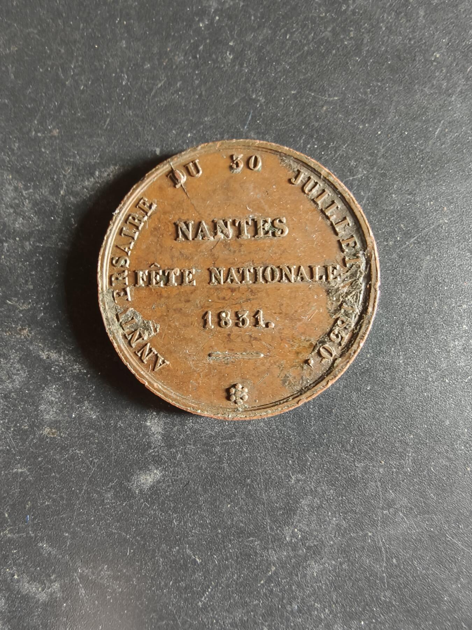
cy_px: 315
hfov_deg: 58.9
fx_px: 418
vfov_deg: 73.9
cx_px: 236
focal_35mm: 23
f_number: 2
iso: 1600
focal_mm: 2.32
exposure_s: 1/33.3
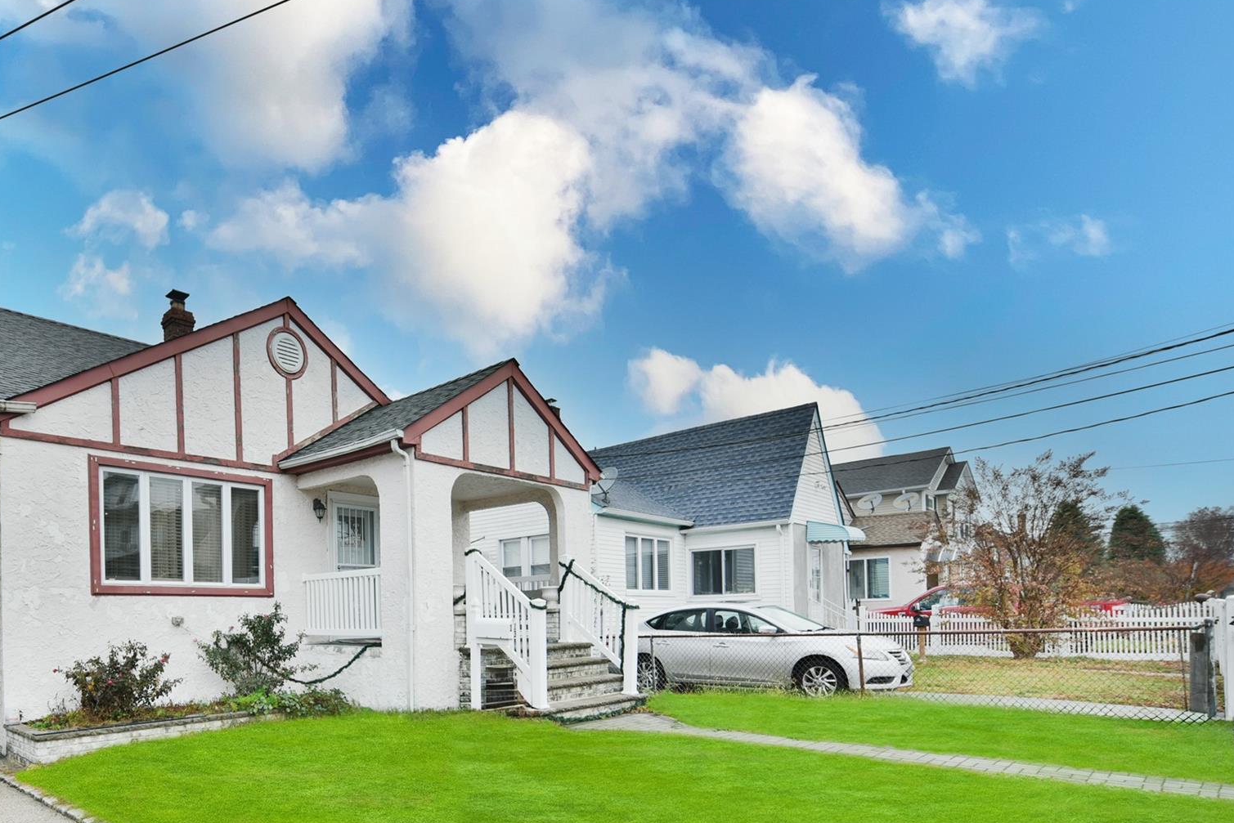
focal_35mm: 19
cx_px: 439
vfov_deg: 63.0
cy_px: 547
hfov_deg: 84.6
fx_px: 651
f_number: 5
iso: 250
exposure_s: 1/250
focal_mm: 14
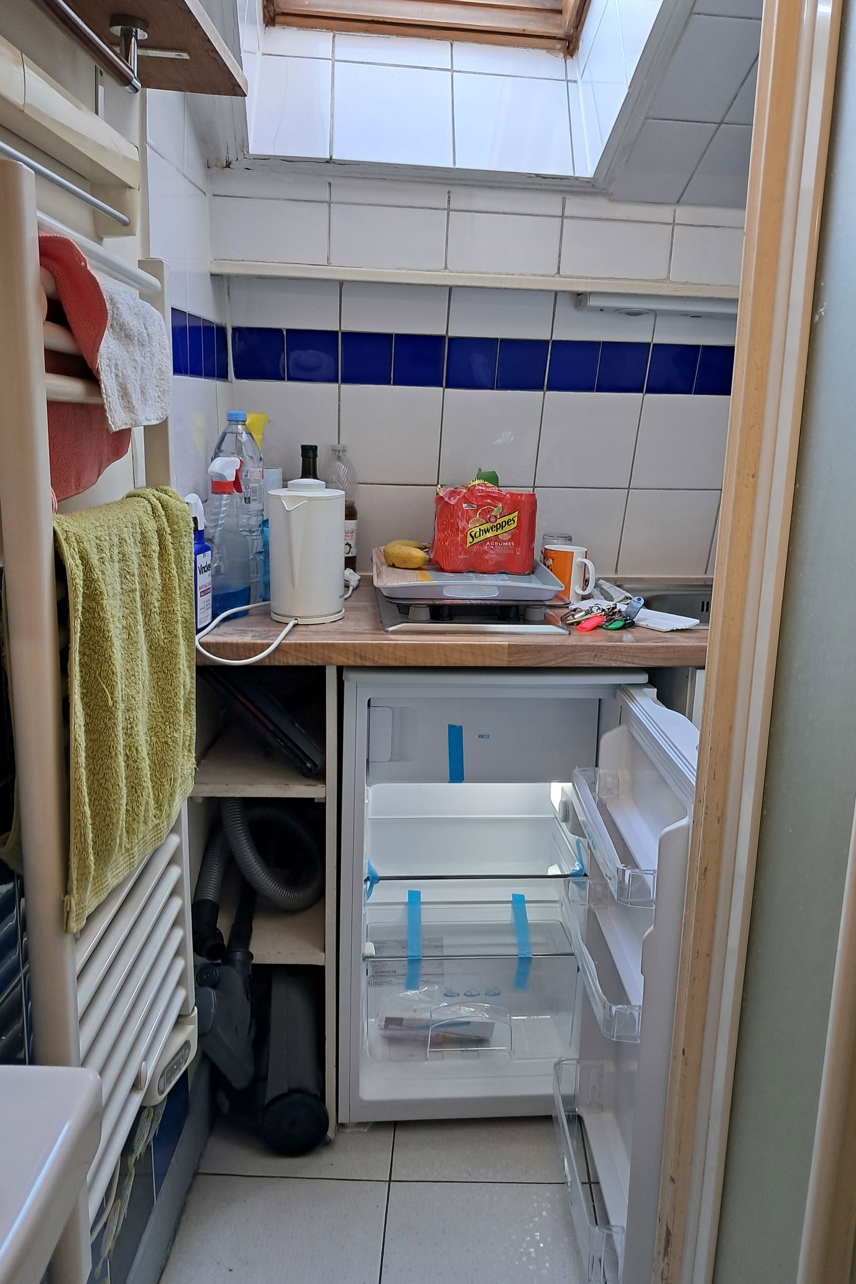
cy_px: 638
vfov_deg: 63.7
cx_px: 463
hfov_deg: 44.9
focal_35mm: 29
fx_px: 1034
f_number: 1.8
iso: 125
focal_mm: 4
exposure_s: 1/50
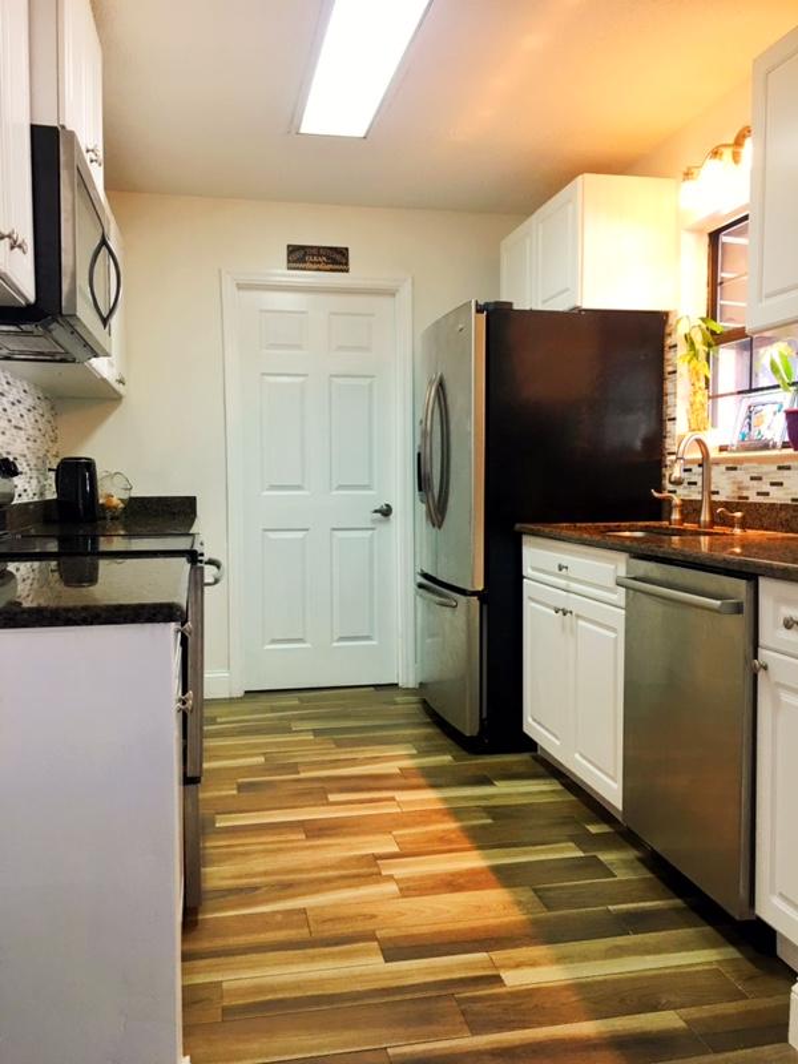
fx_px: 891
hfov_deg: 48.2
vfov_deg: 61.7
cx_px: 399
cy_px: 532
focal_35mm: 29
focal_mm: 4.15
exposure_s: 1/15
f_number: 2.2
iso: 40
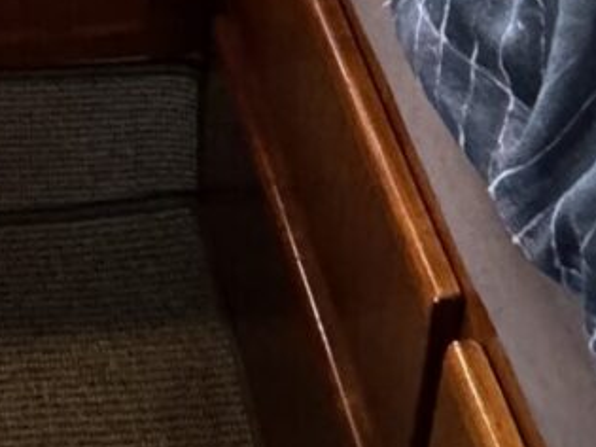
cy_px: -727
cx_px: -132
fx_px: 1532
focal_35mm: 89
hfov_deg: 20.5
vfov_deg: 12.1
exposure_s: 1/60
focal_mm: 2.22
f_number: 2.2
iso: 400
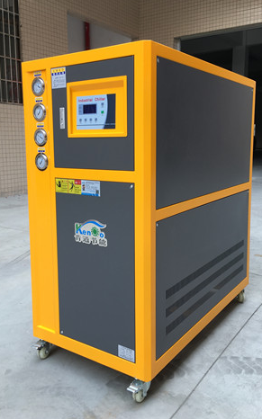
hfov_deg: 38.3
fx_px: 377
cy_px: 199
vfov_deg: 58.1
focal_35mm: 33
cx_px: 119
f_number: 2.2
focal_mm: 4.15
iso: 25
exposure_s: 1/50
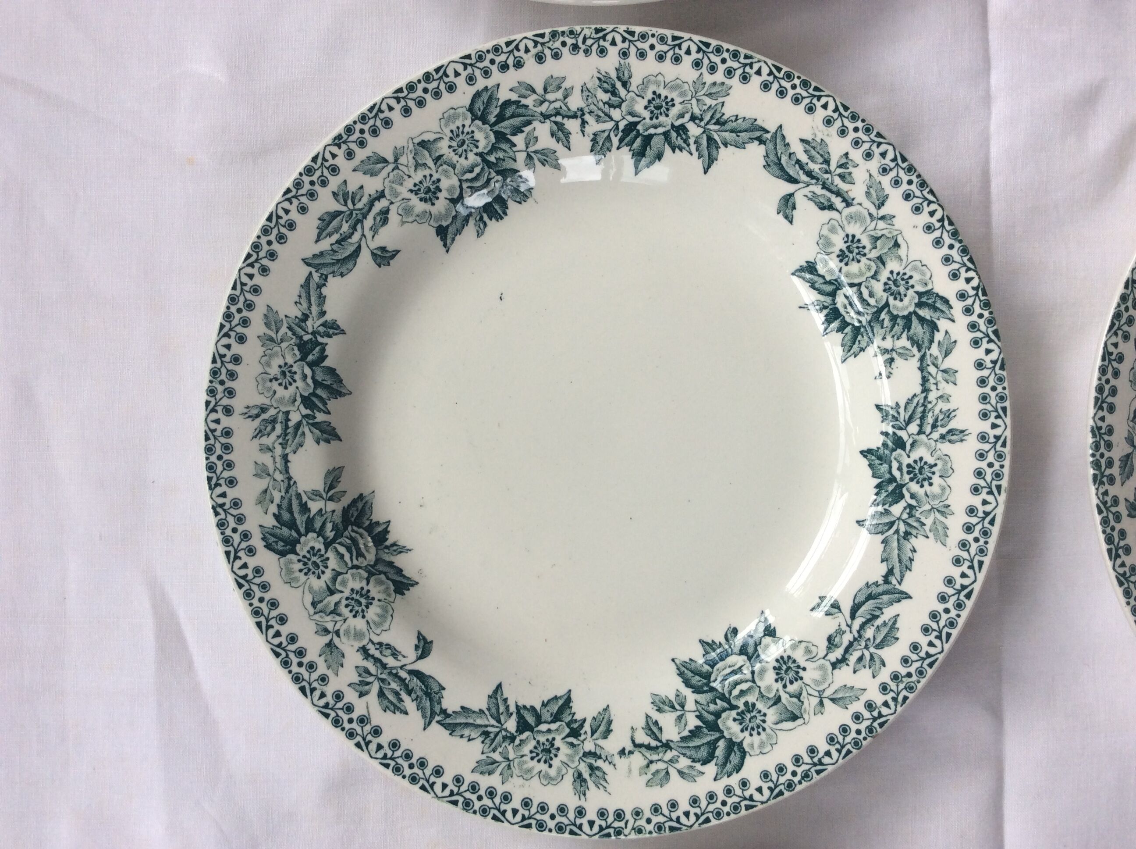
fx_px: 1049
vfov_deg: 44.1
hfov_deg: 56.9
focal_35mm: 32
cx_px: 568
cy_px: 424
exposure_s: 1/228
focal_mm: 3.3
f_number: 2.4
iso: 32
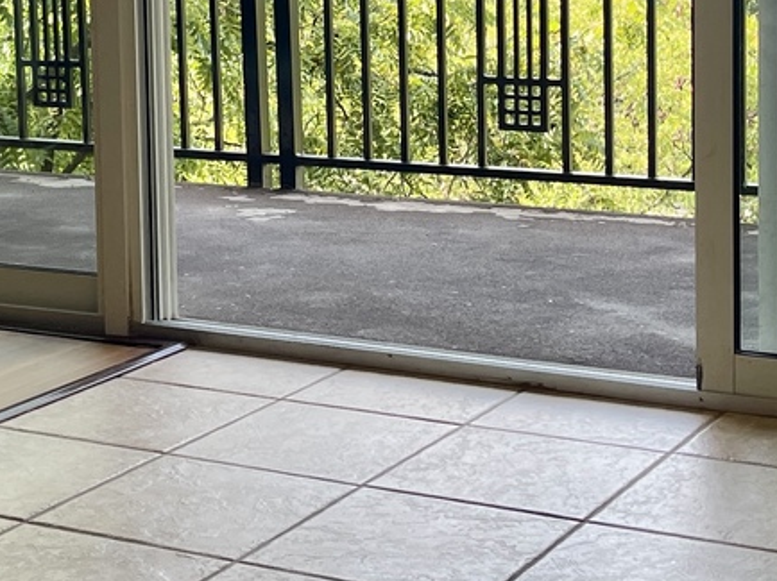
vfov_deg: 17.5
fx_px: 1862
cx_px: 304
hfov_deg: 23.5
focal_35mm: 83
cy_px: 75
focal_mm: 5.1
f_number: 1.6
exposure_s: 1/303
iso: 32
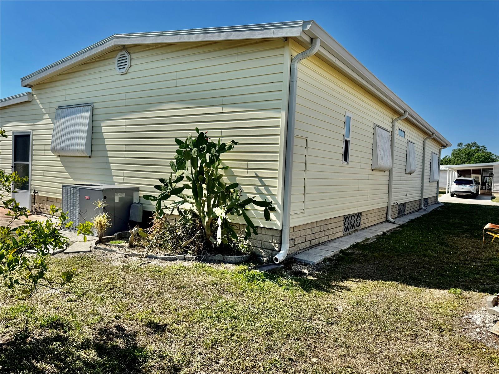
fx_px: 346
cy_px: 187
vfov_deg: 56.8
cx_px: 250
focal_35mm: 24
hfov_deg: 71.6
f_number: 1.78
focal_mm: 6.76
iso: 80
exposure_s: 1/4608
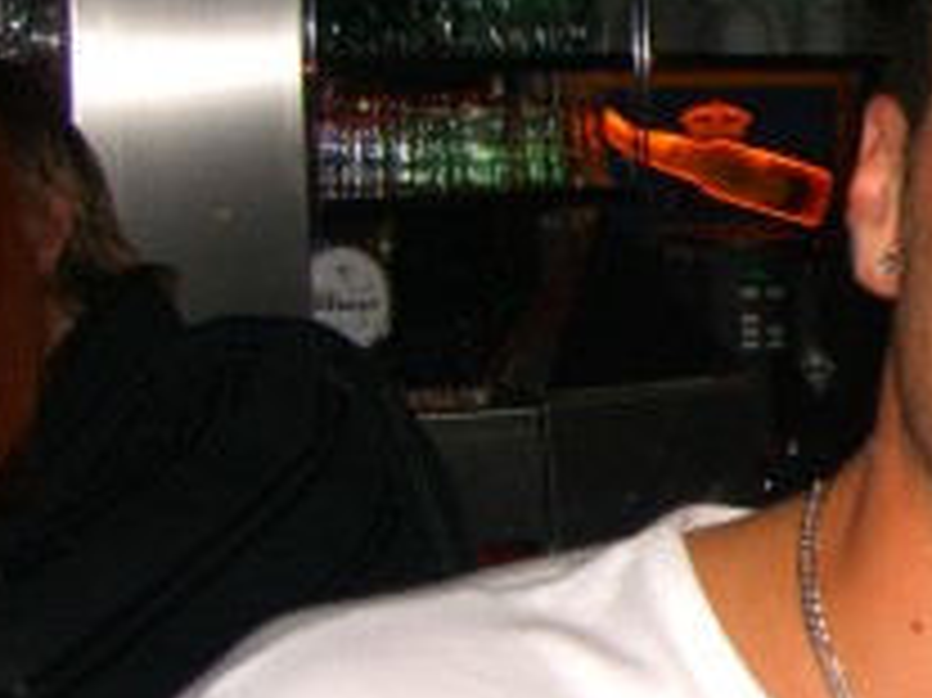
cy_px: 351
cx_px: 1324
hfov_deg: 16.6
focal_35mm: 110
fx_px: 2960
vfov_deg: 13.4
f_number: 2.8
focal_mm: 7.9
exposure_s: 1/60
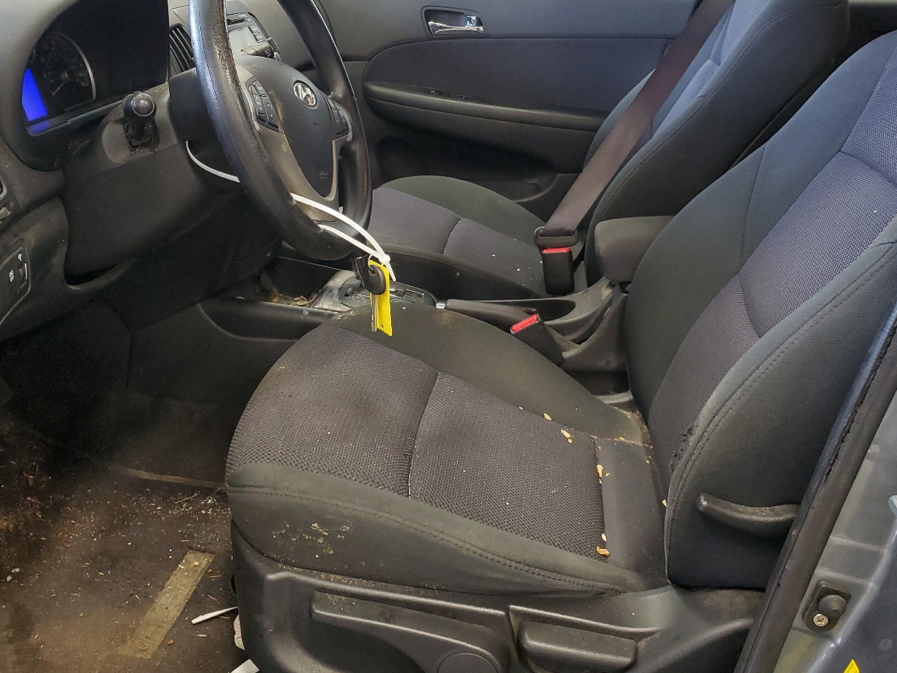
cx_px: 437
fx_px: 933
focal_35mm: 36
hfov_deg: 51.3
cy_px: 224
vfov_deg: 39.2
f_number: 1.5
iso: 130
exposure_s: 1/60.2
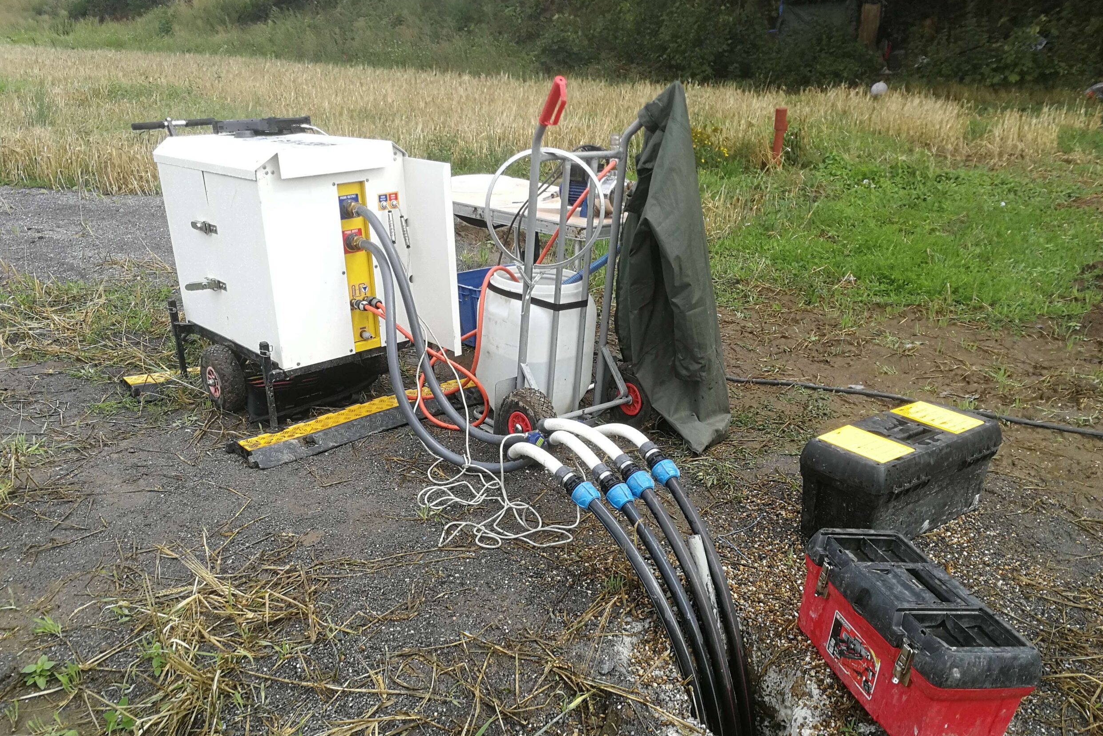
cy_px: 402
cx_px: 541
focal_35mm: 29
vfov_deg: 44.9
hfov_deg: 63.7
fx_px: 889
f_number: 2.2
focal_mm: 3.95
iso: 50
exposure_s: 1/449
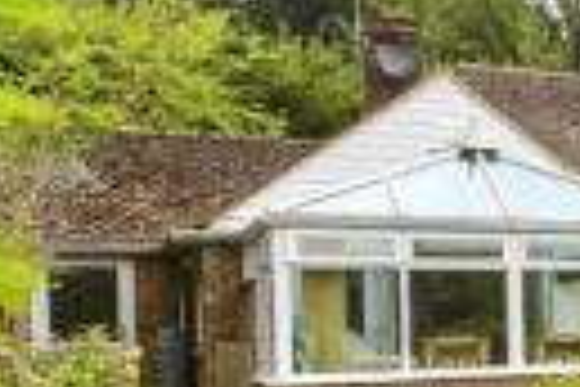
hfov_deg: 16.1
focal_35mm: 76
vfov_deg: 17.7
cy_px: 326
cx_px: 1311
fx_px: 1224
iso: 160
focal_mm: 10
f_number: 8
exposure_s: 1/100
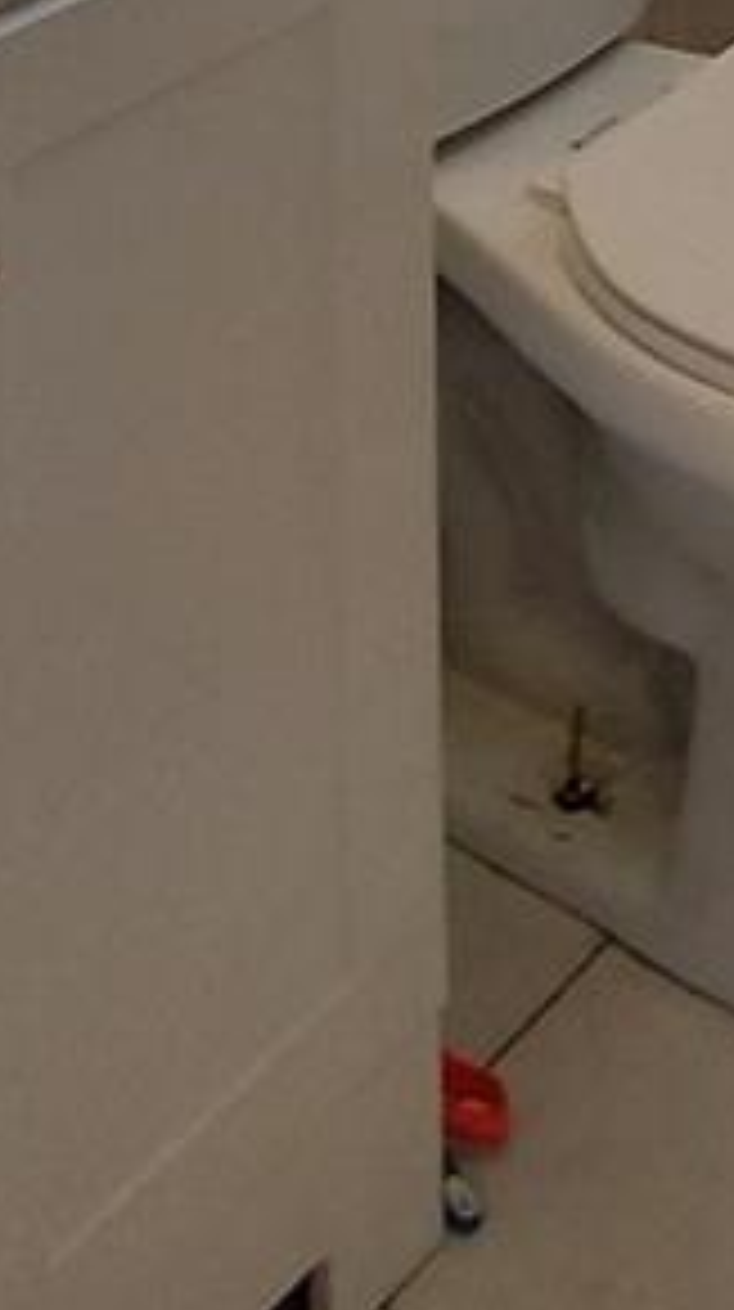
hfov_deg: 15.3
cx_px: 1130
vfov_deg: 21.8
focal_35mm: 72
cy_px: -878
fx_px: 2499
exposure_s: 1/120
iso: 64
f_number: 2.2
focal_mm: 1.64
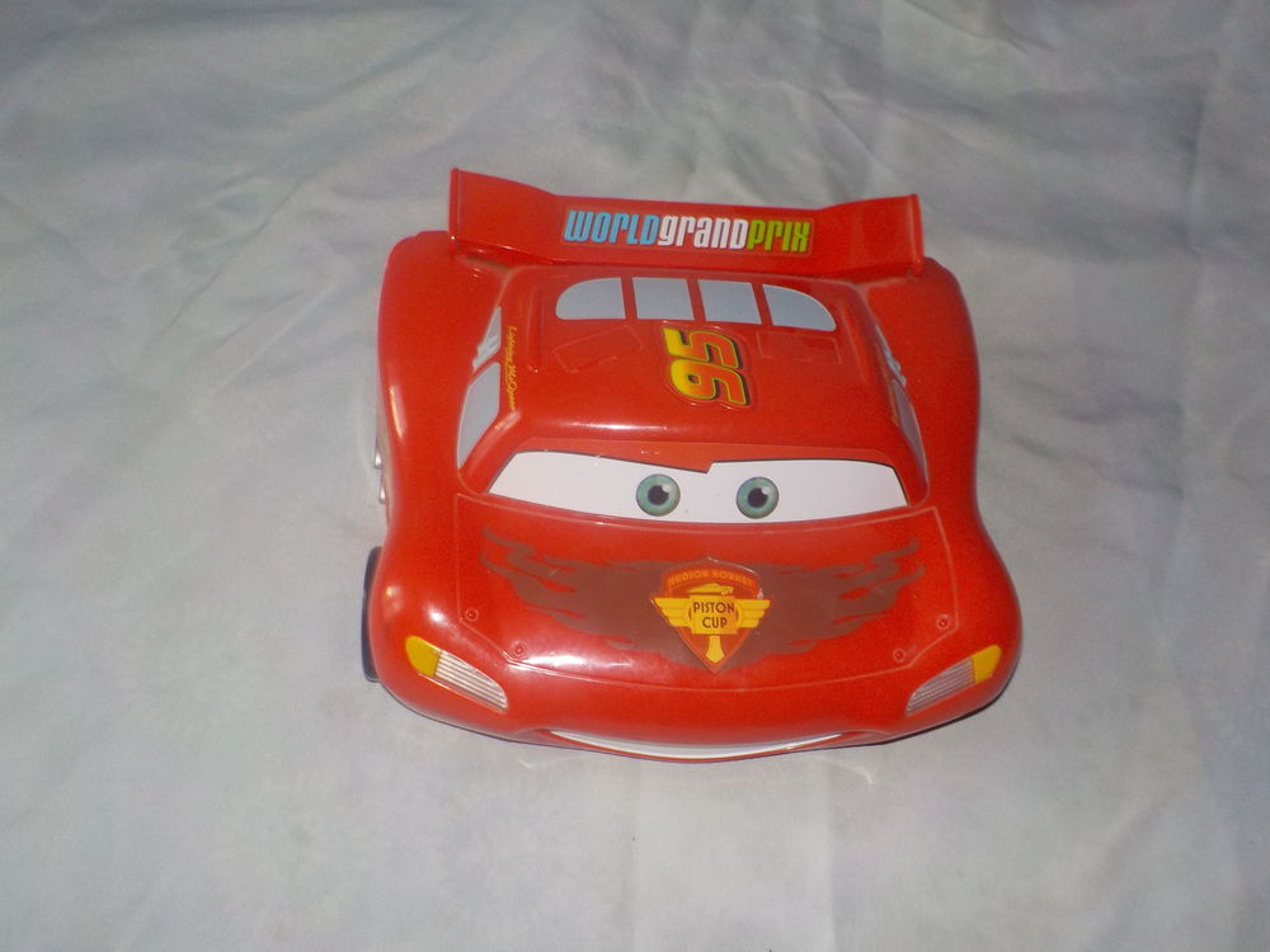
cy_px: 476
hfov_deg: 60.0
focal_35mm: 30
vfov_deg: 46.8
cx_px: 635
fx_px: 1101
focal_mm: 4.1
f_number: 3.3
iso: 200
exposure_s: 1/30
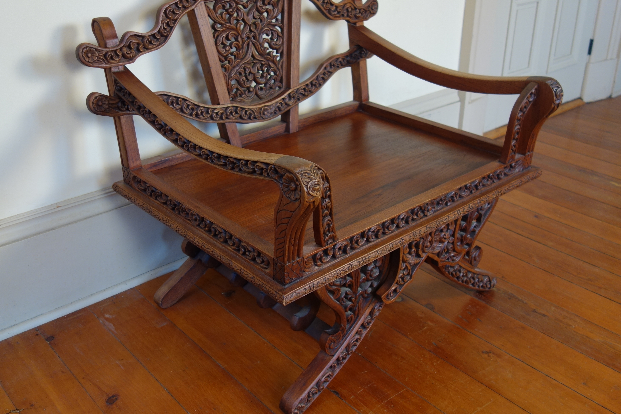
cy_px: 178
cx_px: 278
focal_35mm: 37
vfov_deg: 35.9
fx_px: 638
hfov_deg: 51.8
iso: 125
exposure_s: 1/100
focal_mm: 10.4
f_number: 1.8
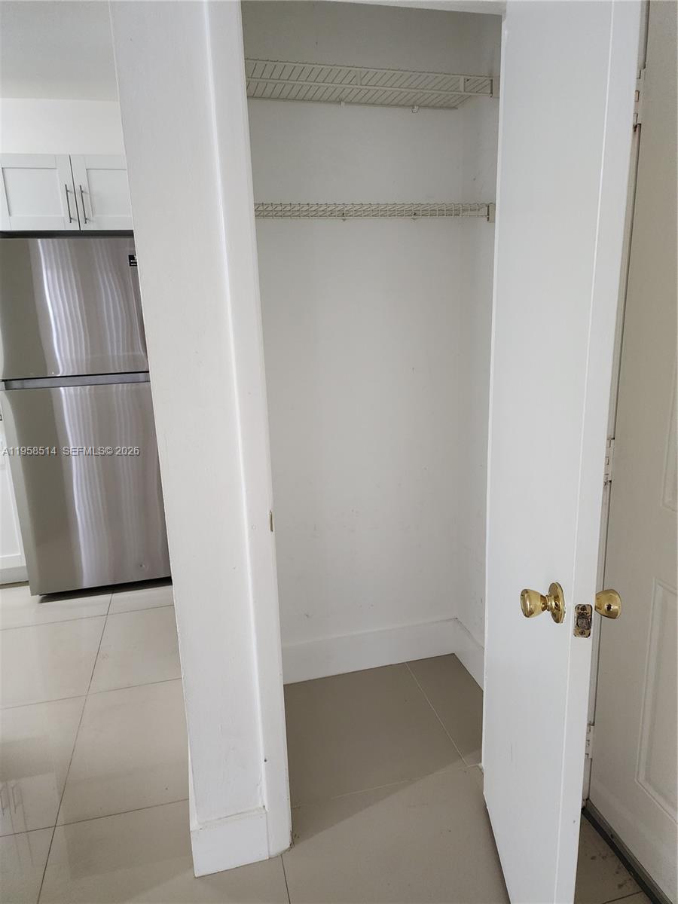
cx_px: 339
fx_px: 601
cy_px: 452
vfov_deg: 73.9
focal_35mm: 23
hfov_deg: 58.9
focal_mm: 6.4
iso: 640
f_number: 1.8
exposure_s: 1/60
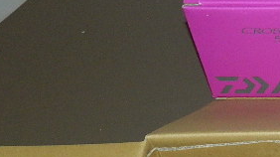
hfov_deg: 18.8
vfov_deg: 12.0
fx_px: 734
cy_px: 179
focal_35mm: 99
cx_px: 433
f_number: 3.1
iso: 200
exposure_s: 1/30
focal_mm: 4.5
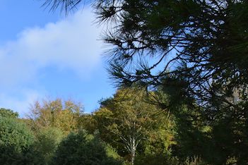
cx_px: 71
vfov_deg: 16.4
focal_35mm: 77
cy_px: 234
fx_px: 530
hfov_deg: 26.1
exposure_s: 1/250
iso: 200
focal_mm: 18
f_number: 8
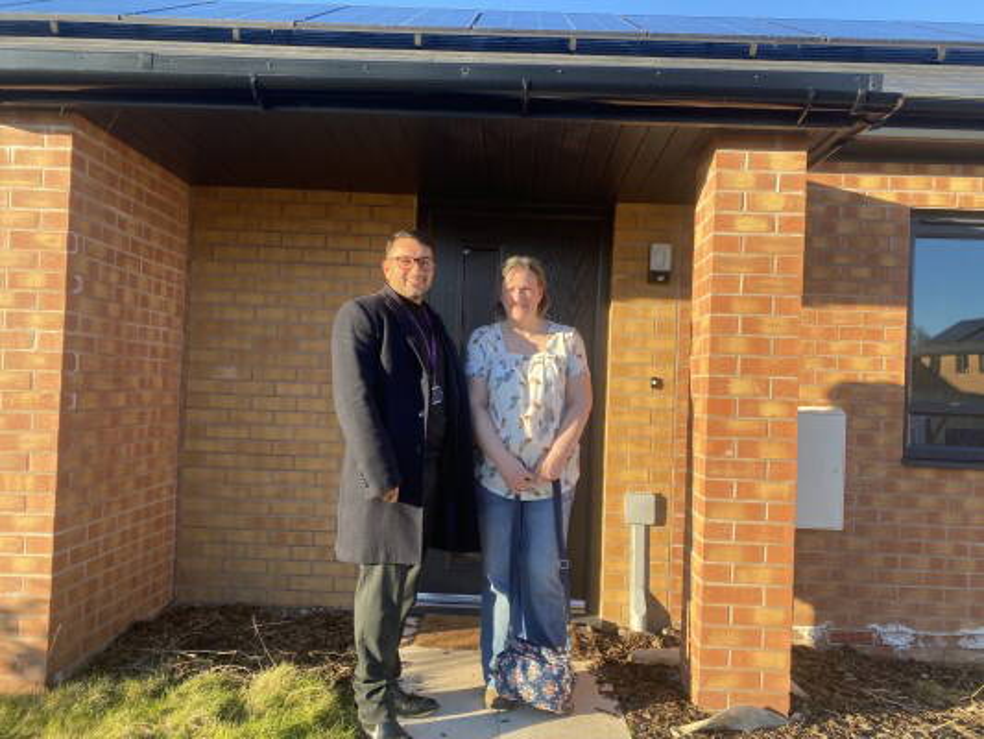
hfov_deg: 67.3
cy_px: 370
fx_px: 739
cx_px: 492
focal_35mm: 26
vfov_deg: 53.1
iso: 32
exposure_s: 1/644
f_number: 1.8
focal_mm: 4.25
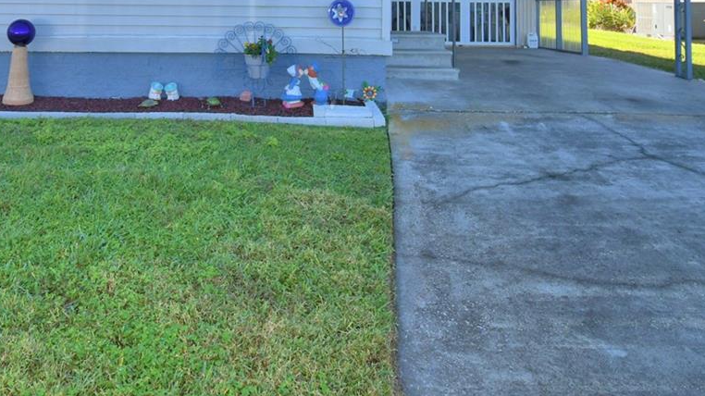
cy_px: -28
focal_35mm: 33
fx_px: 617
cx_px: 272
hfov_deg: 58.9
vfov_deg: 31.9
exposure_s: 1/250
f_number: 8
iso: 100
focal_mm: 10
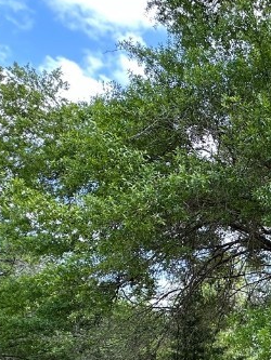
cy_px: 314
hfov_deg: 27.3
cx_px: 365
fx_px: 449
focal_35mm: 43
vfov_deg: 41.0
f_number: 2.2
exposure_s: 1/145
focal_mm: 2.22
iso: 40
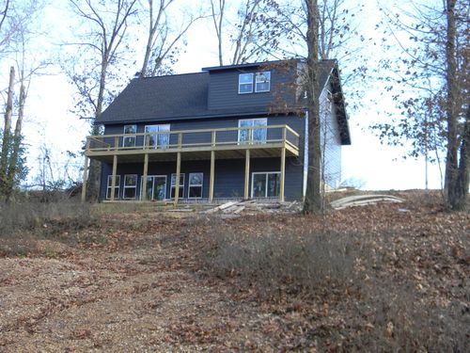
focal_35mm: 47
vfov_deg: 30.9
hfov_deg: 40.4
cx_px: 235
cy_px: 176
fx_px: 638
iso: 80
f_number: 3.9
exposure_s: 1/74.3
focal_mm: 8.6
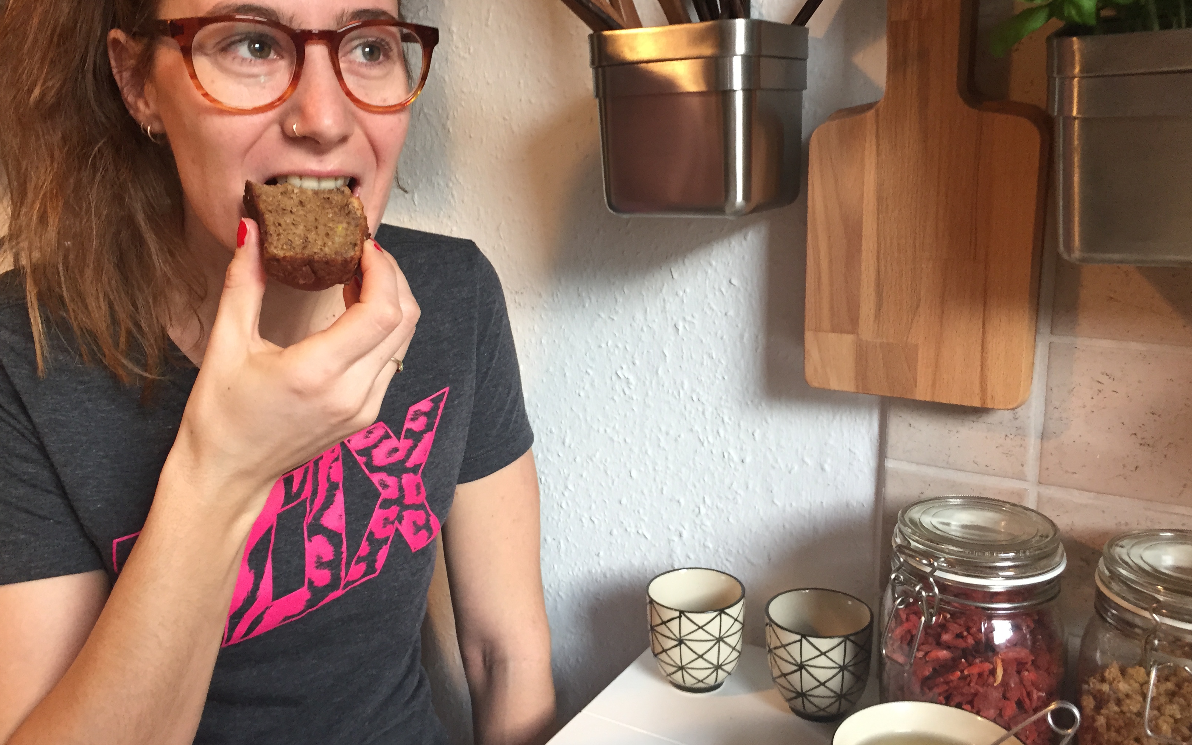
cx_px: 596
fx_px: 1007
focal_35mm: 31
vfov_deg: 40.5
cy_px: 333
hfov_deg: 61.2
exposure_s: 1/30
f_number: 2.2
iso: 125
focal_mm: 4.15
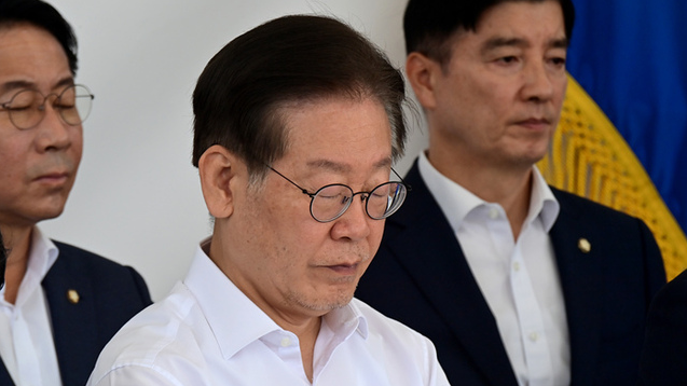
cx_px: 344
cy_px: 220
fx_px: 7668
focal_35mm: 421
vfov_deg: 2.9
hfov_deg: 5.1
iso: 1250
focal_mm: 400
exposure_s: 1/250
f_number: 11
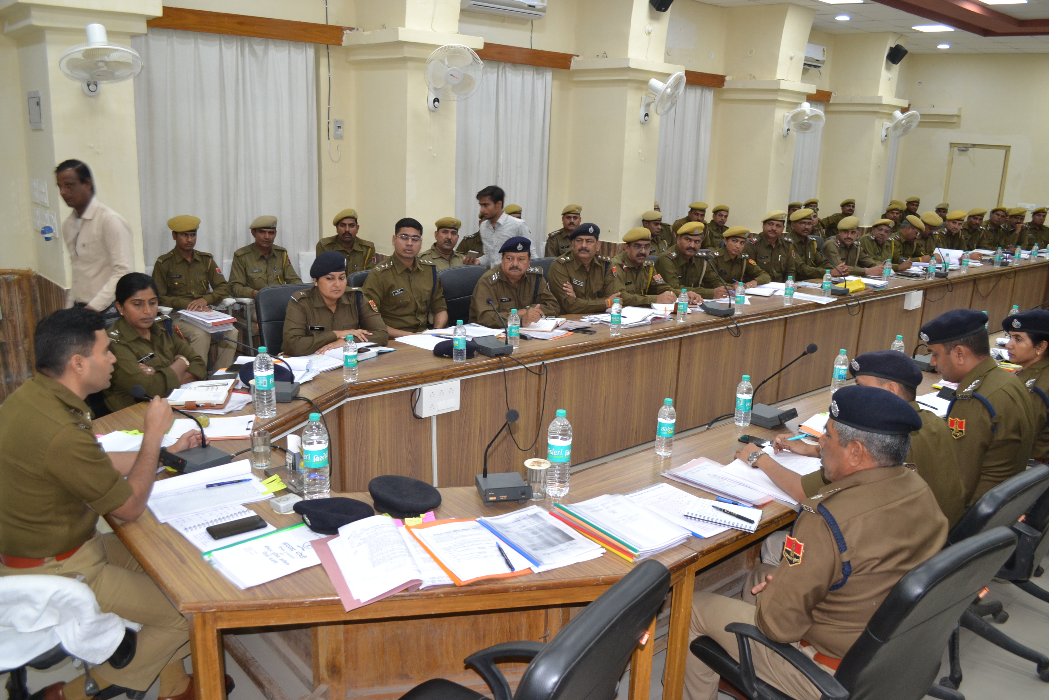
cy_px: 350
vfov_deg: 47.9
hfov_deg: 67.4
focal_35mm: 27
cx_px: 524
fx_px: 787
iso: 720
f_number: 4.5
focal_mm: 18
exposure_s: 1/60
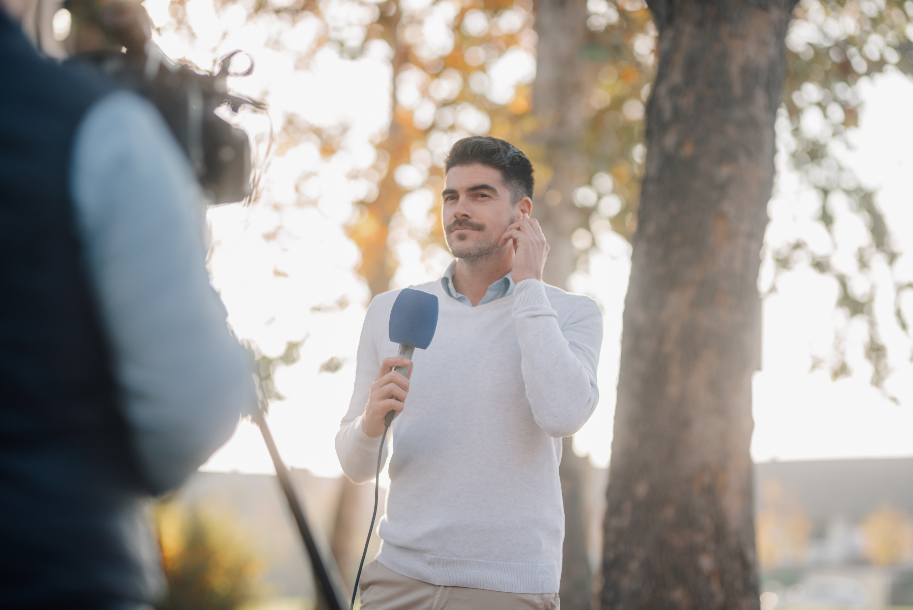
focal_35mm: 85
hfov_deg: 23.9
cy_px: 305
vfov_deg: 16.1
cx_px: 456
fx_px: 2156
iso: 100
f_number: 1.8
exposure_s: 1/500
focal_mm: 85
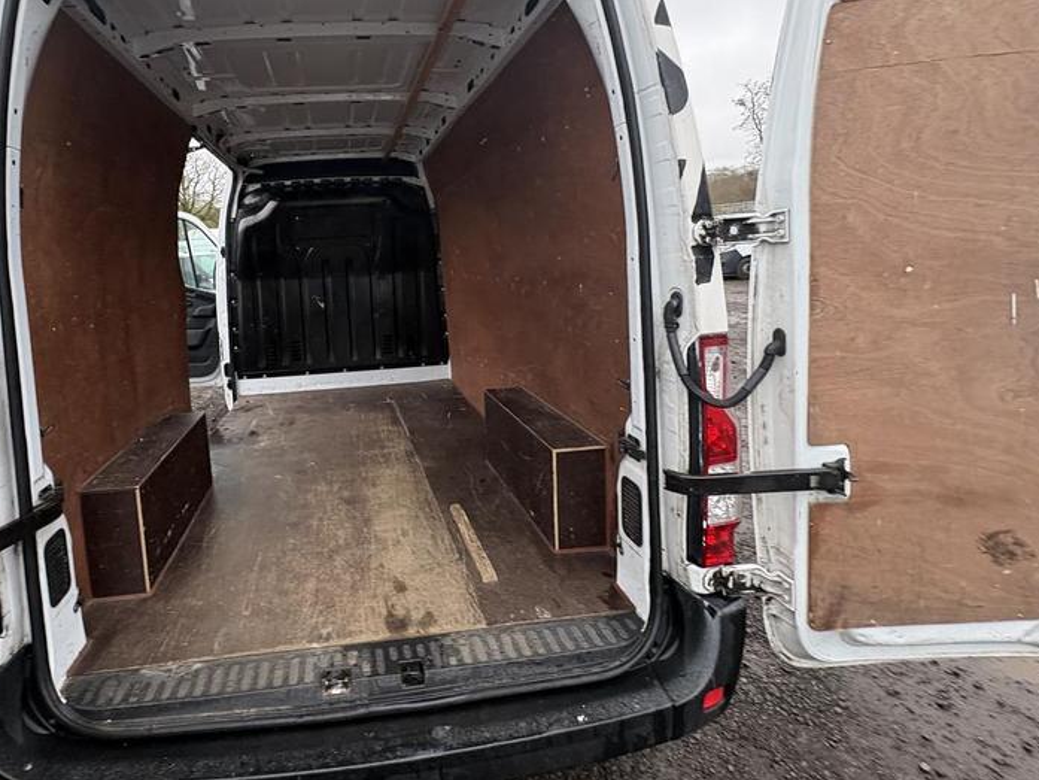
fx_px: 540
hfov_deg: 85.8
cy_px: 307
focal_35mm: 18
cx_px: 382
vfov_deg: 70.8
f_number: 2.2
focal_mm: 2.22
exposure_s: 1/99
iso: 160
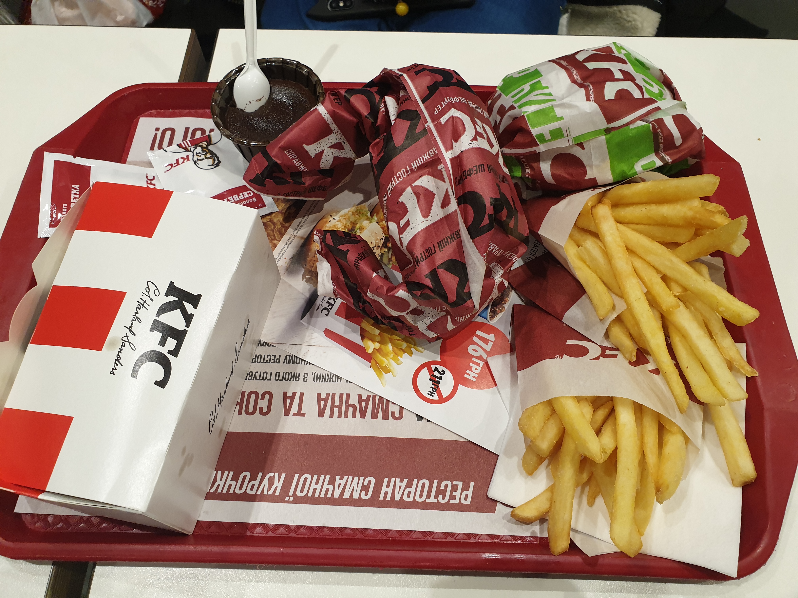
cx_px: 399
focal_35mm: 26
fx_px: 599
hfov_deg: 67.3
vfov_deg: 53.1
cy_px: 299
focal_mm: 4.3
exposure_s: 1/50
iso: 200
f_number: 2.4
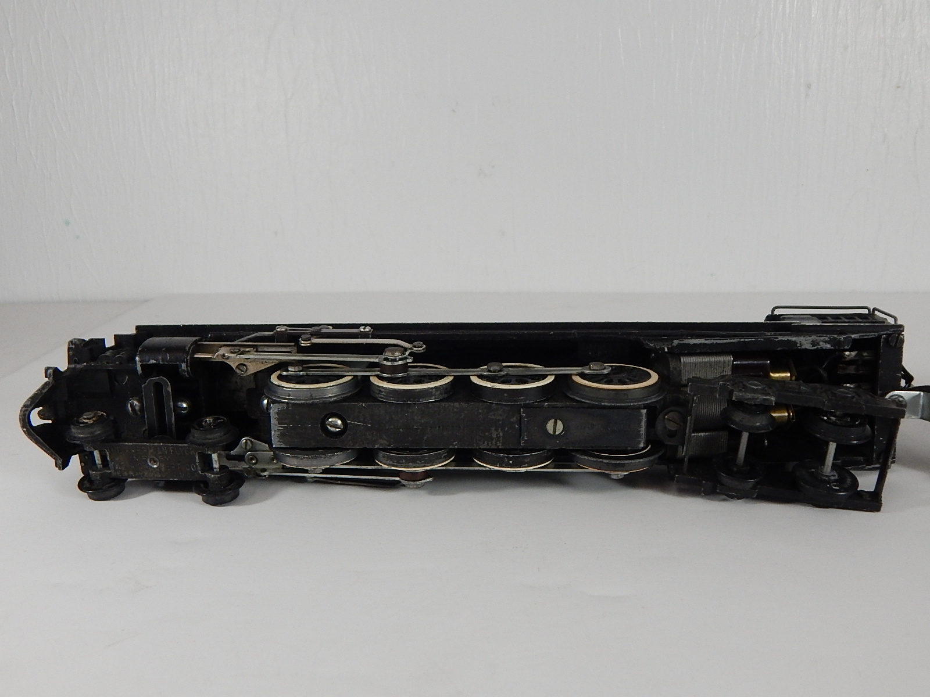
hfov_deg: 54.0
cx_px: 465
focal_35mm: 34
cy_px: 348
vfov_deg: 41.8
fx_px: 913
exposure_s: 1/200
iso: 400
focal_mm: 6.1
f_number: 3.3
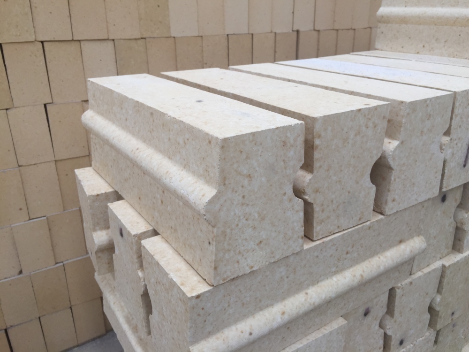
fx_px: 393
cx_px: 234
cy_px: 176
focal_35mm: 29
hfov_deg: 61.7
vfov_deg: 48.2
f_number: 2.2
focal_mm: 4.15
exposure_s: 1/130
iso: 32
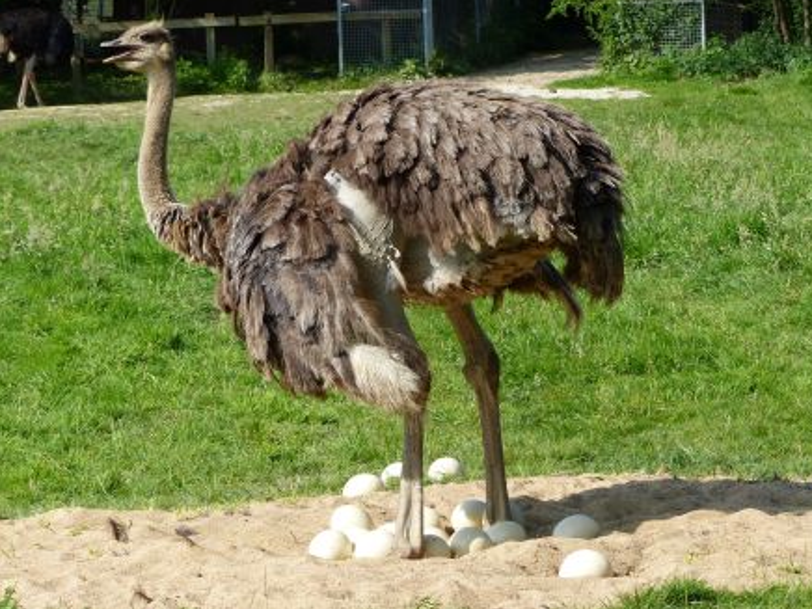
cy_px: 303
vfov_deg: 7.6
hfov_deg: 10.1
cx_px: 464
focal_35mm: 195
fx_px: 4574
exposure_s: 1/640
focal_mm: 30.6
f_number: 4
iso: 100
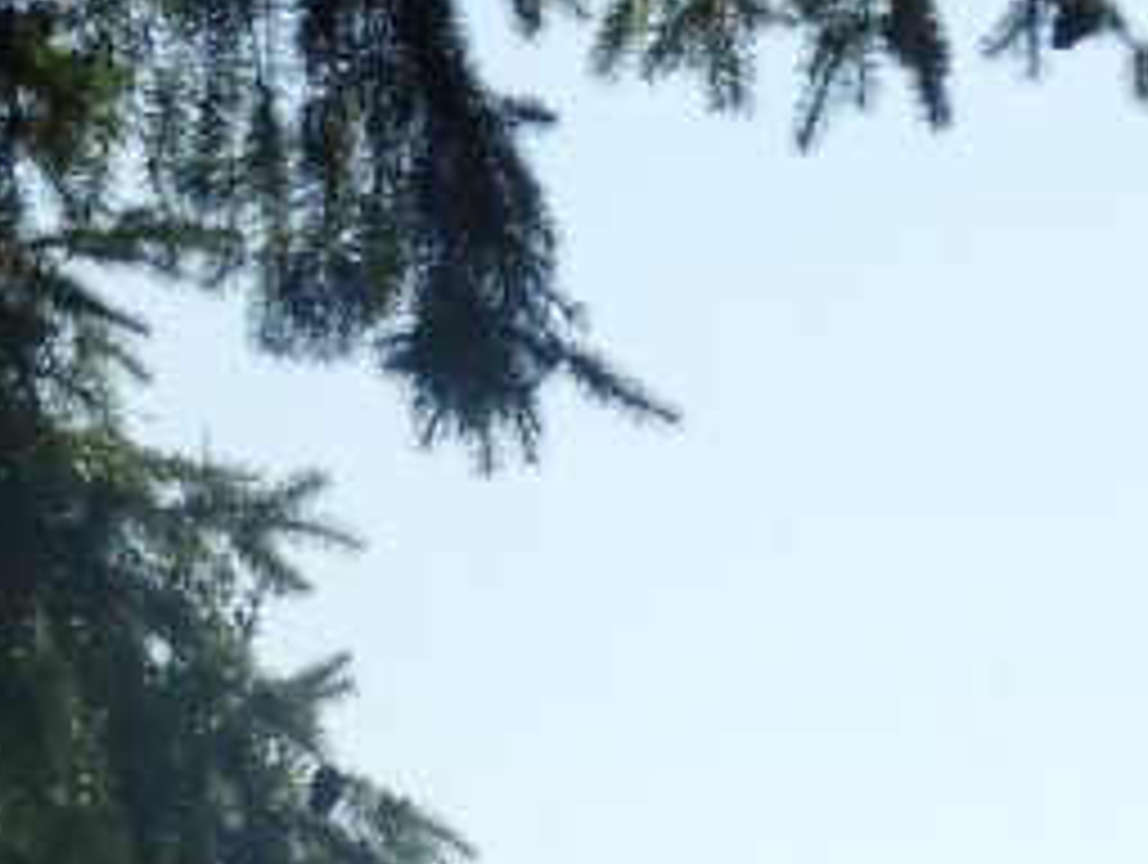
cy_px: 2192
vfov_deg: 3.3
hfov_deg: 4.4
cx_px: 936
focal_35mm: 451
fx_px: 14978
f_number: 4.5
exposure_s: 1/800
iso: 100
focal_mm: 14.3
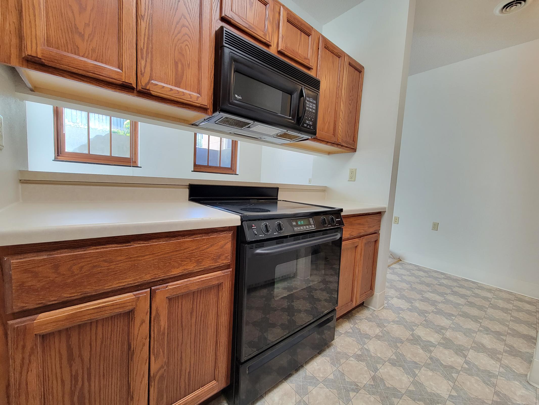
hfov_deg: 106.2
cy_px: 202
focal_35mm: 13
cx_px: 270
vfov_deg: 89.9
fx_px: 202
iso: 400
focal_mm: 2.2
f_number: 2.2
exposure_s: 1/60
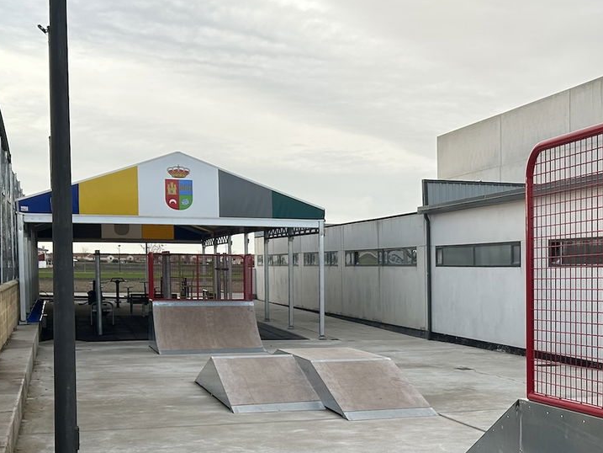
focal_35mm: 58
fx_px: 1011
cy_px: 338
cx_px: 530
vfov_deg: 25.0
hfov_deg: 31.8
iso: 50
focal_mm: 5.7
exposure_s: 1/413
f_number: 1.5
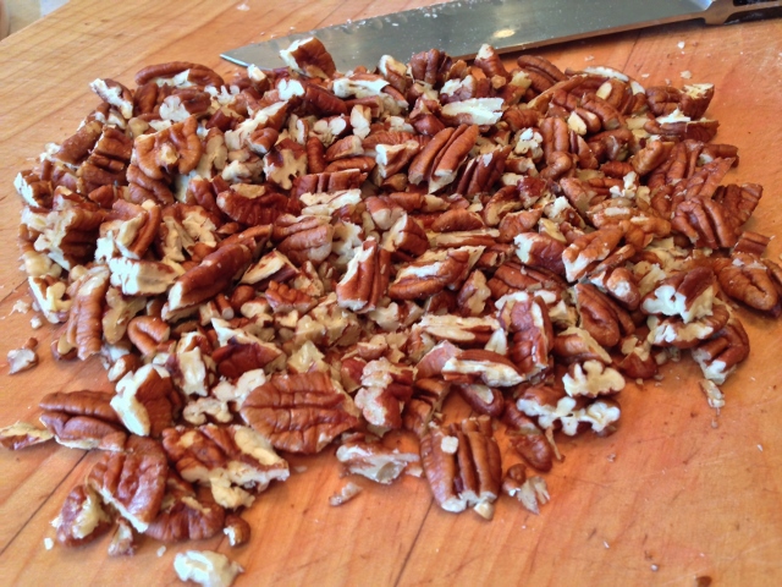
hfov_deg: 55.4
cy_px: 294
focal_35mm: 33
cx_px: 391
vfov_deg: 42.9
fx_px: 745
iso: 80
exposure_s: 1/20
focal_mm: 4.12
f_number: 2.4
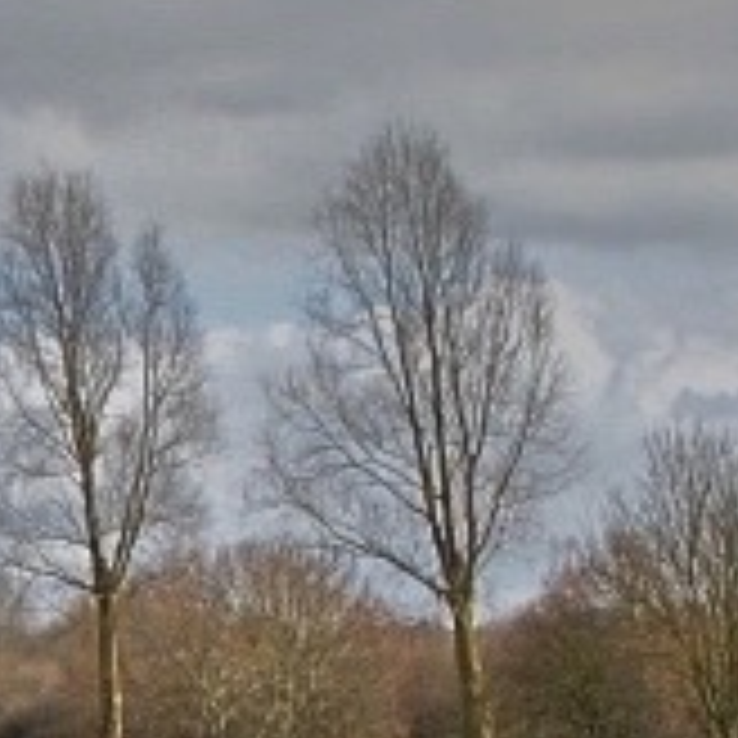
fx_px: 3377
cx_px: -364
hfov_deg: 11.9
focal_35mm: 140
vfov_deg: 12.1
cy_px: 938
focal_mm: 20
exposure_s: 1/320
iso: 200
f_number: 9
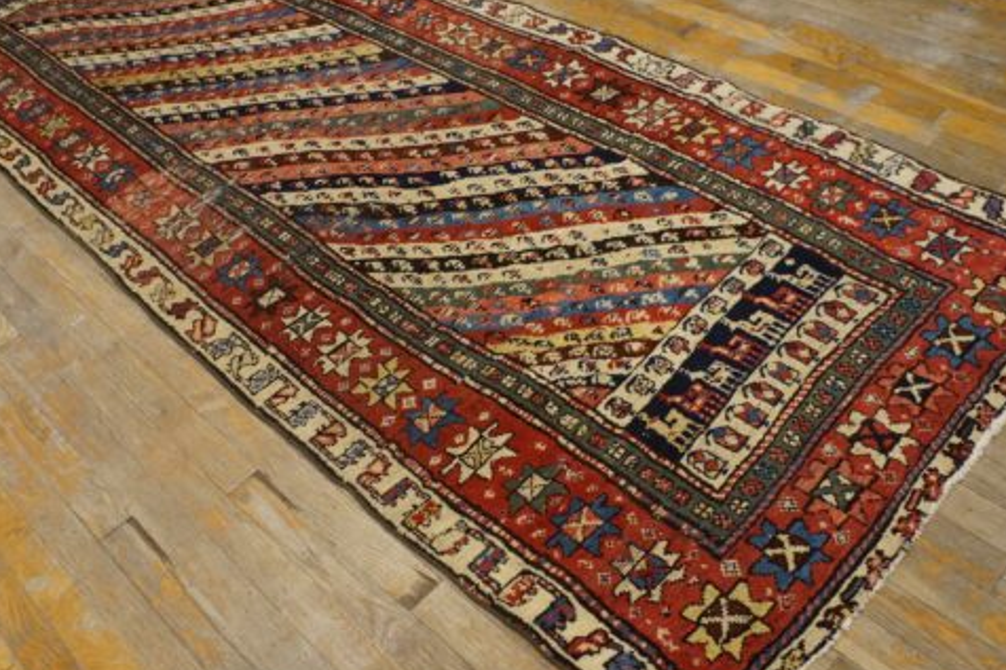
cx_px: 457
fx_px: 950
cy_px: 308
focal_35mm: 34
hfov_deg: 55.7
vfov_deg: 38.8
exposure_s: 1/60
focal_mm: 18
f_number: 4
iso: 640
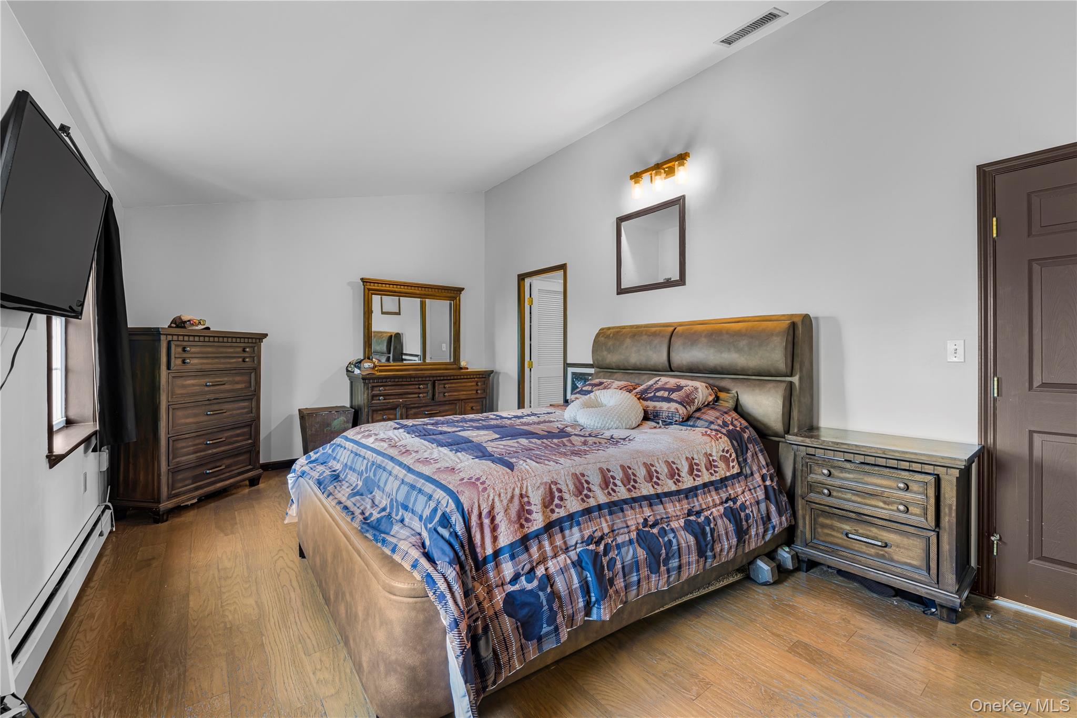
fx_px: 419
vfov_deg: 81.2
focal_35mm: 14
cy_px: 359
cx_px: 538
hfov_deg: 104.3
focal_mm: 14
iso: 250
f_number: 9
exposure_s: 2.5
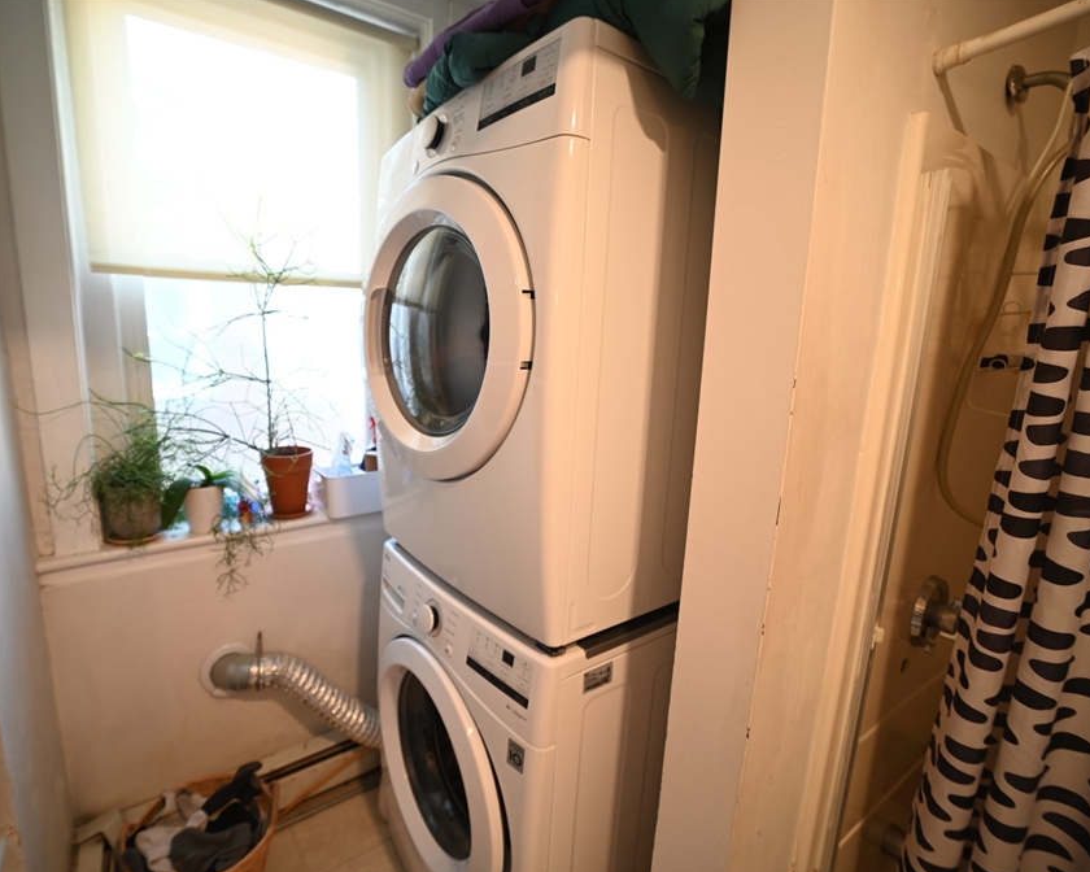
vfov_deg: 80.4
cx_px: 454
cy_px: 435
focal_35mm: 16
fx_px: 516
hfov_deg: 92.3
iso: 125
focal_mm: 14
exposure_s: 1/13
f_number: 2.8
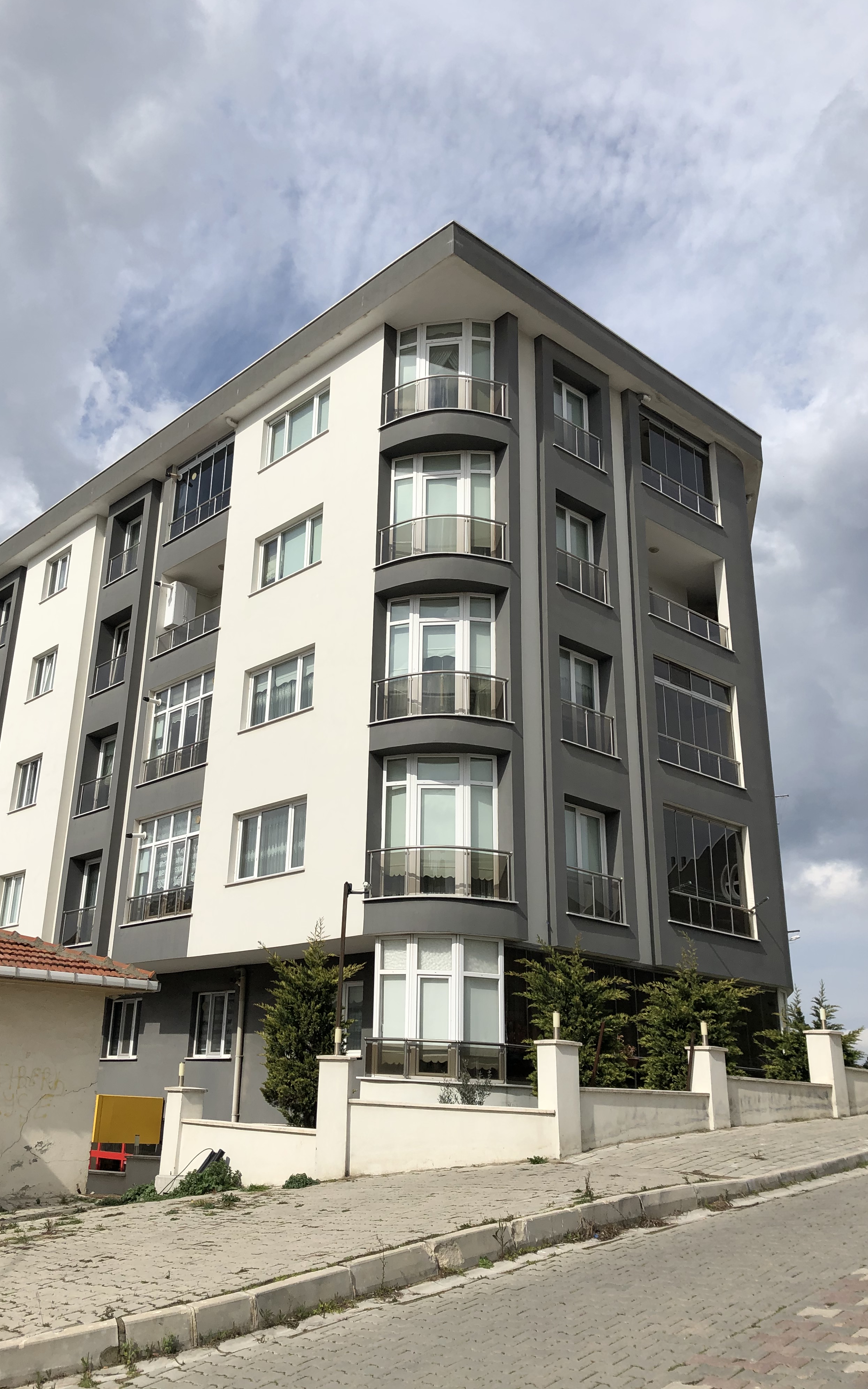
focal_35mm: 30
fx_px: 1136
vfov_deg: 62.9
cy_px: 687
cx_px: 343
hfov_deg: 41.6
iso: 20
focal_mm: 3.99
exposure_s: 1/3690
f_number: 1.8
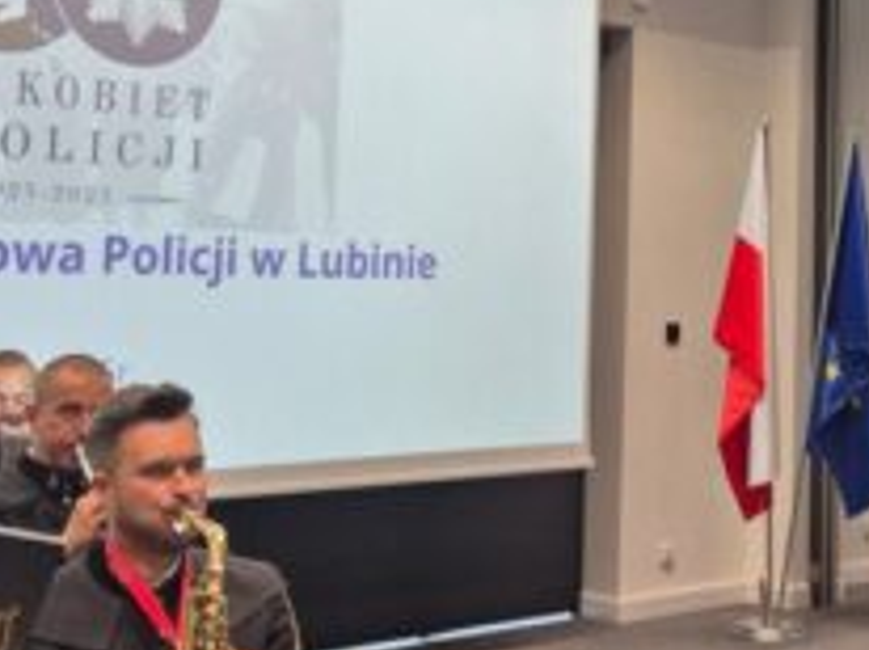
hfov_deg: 28.7
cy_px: 114
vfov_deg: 21.6
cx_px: 616
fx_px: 1680
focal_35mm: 67
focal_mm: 5.4
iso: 200
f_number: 1.8
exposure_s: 1/90
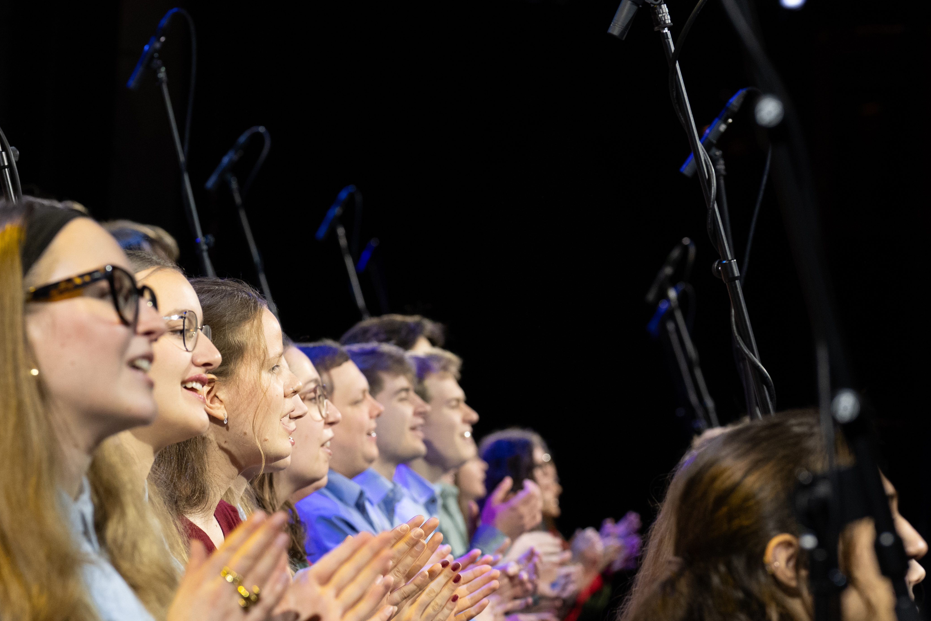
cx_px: 407
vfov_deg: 8.1
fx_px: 4396
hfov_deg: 12.1
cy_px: 456
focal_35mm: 170
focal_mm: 85
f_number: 4.5
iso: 1000
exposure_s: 1/100
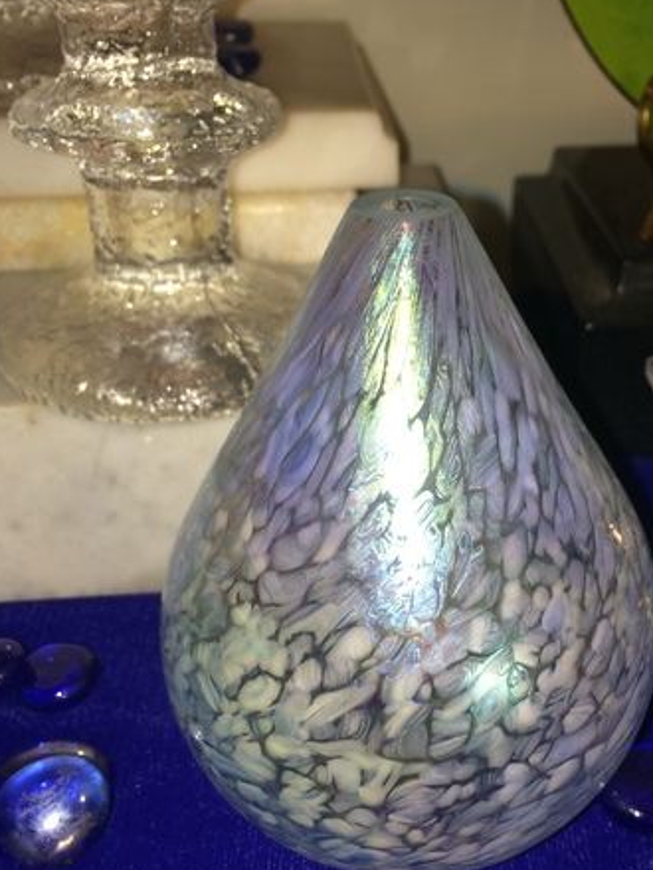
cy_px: 487
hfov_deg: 31.3
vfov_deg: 41.2
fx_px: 1157
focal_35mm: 46
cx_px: 427
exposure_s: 1/97
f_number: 2.2
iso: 32
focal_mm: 4.12
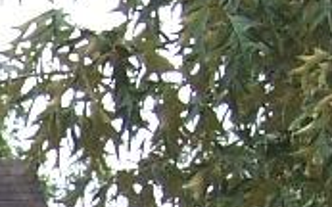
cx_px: -601
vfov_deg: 2.4
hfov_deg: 3.8
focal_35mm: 538
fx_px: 4866
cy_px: 702
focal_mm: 12.1
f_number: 4.8
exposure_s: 1/250
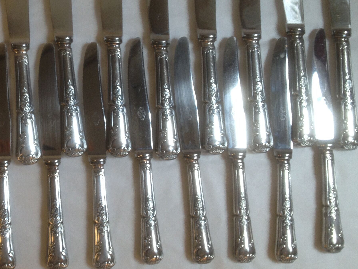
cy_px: 84
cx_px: 54
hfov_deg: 29.3
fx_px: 662
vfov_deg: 22.8
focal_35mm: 64
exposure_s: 1/60
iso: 50
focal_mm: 4.28
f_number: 2.4
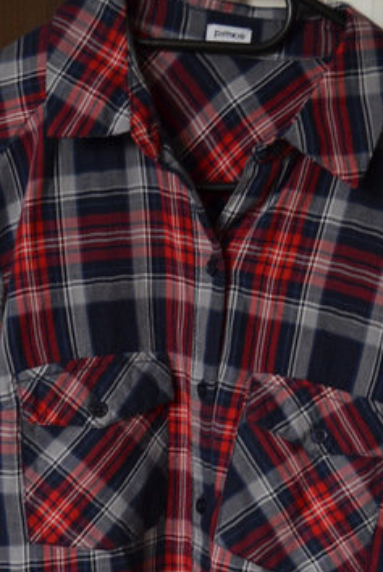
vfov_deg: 32.0
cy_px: 457
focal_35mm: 61
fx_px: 971
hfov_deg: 22.3
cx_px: 200
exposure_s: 1/60
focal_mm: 18
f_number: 4
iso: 450
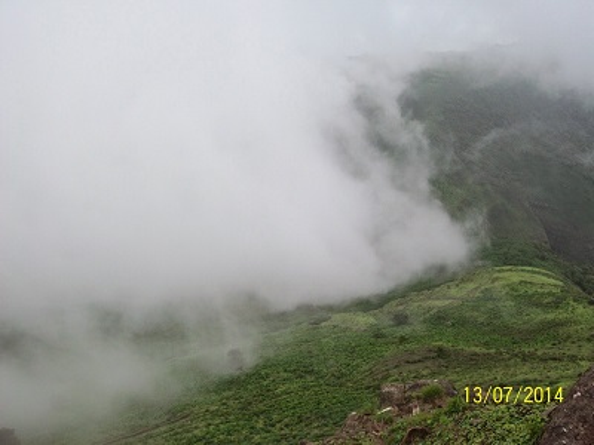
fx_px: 618
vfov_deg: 39.7
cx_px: 297
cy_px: 222
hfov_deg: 51.4
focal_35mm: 36
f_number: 4.8
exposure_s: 1/500
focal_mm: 6
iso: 80
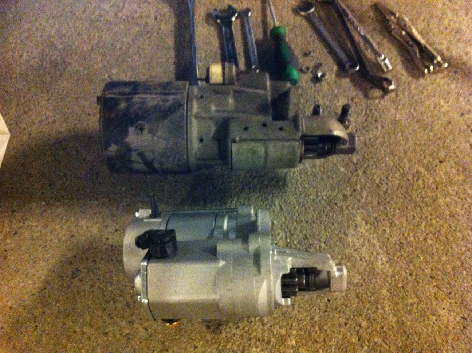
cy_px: 176
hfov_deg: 52.7
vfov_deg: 40.6
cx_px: 236
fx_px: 477
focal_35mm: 35
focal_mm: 3.85
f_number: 2.8
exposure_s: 1/15
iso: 1000
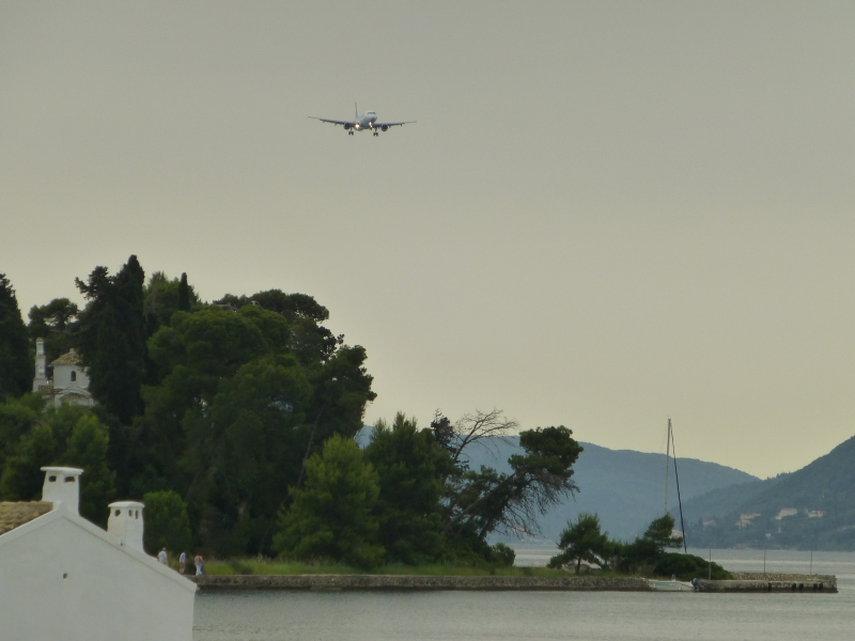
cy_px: 320
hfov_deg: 7.2
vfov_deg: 5.4
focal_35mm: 274
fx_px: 6768
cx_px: 428
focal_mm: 44.4
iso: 160
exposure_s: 1/320
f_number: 5.7
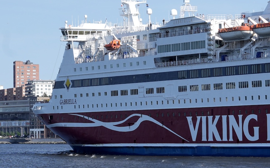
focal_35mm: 198
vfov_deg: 6.6
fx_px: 1456
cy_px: 68
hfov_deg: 10.6
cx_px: 213
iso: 100
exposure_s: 1/320
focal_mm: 70
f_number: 8
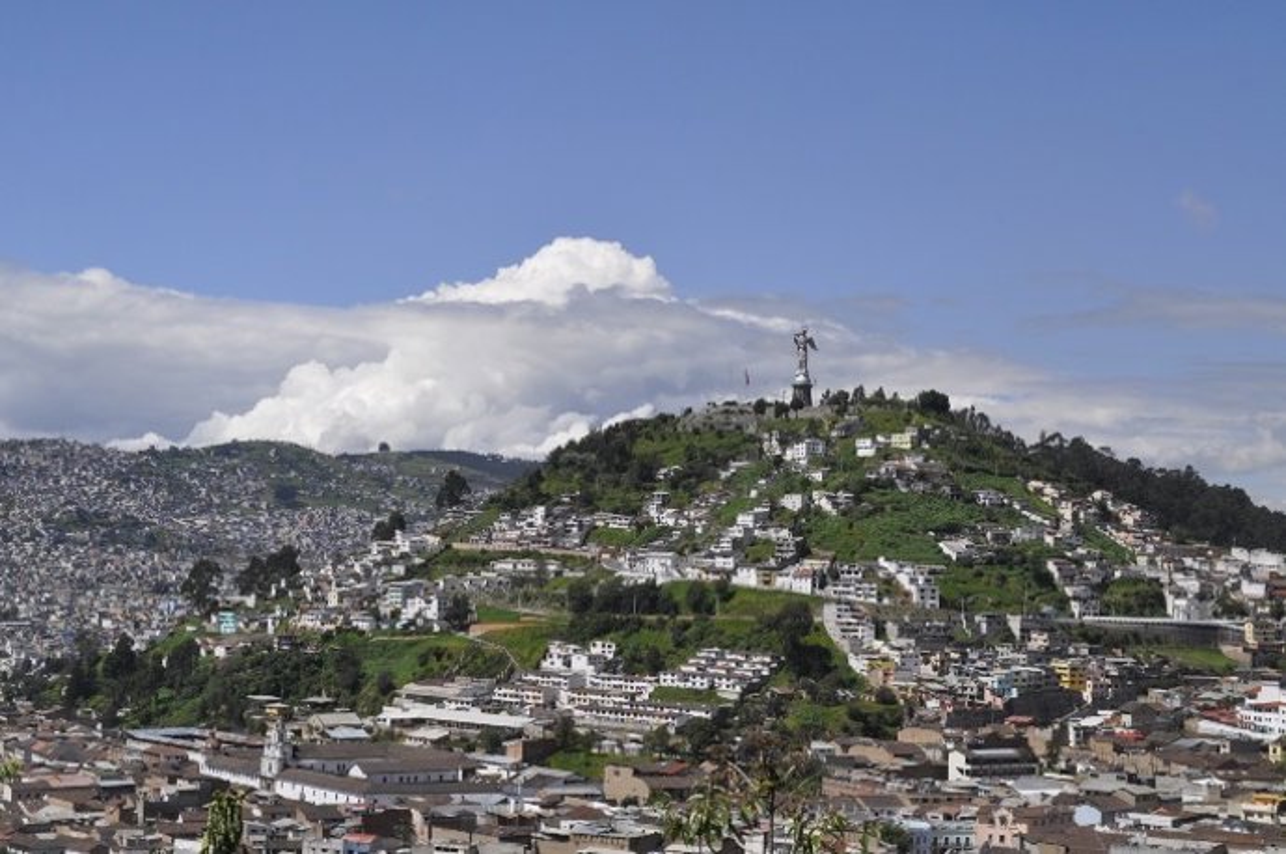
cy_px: 427
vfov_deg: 22.6
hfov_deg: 33.4
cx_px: 643
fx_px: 2140
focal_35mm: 60
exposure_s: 1/640
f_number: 13
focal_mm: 40
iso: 400
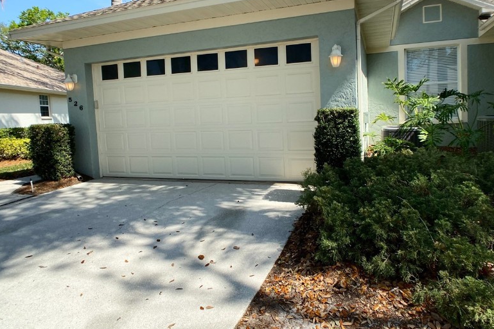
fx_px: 494
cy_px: 139
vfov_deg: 36.8
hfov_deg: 53.0
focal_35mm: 36
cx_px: 276
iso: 32
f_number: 1.8
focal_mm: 4.25
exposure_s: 1/1866
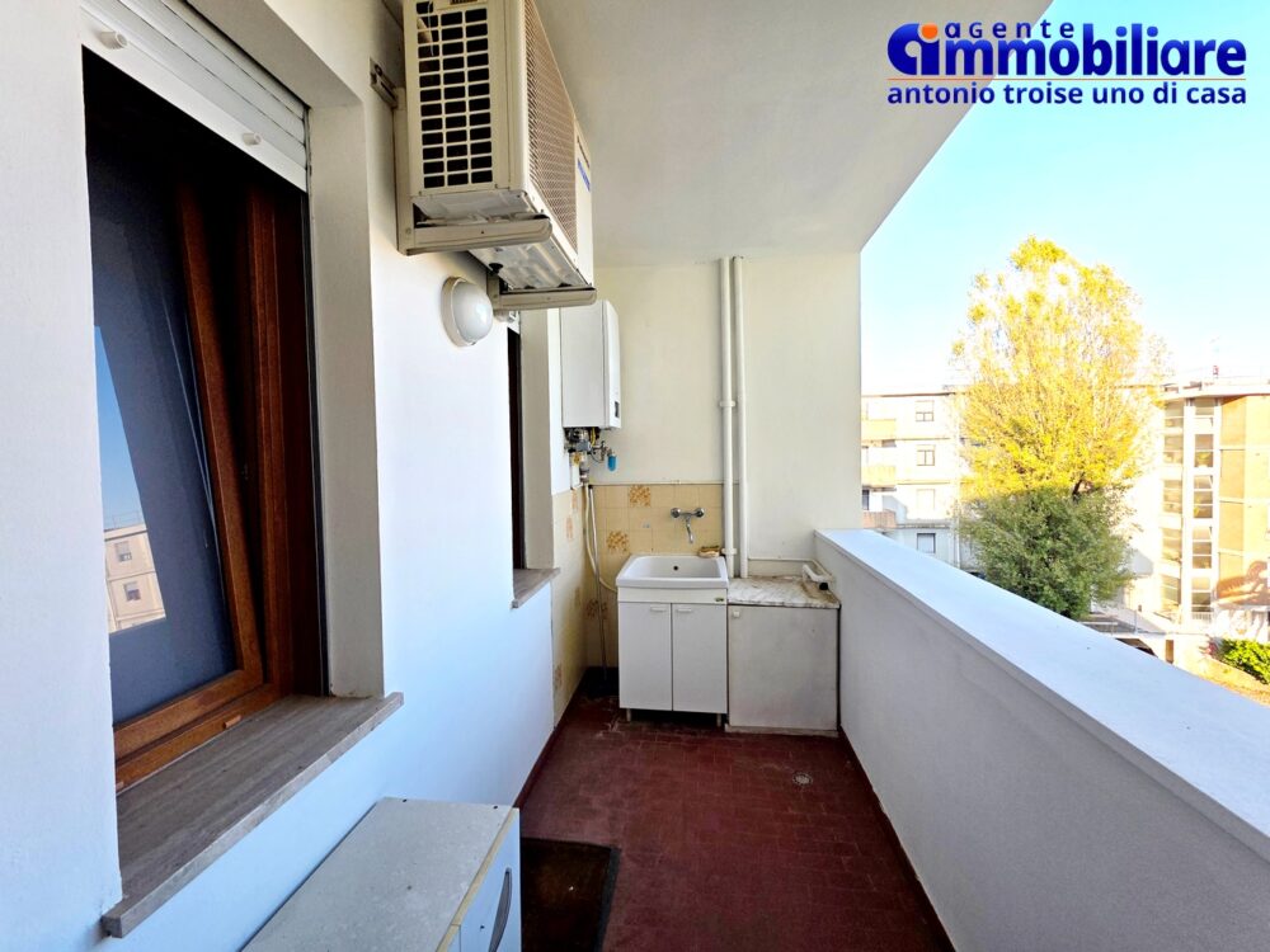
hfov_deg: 106.2
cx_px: 635
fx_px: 477
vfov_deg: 89.9
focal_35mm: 13
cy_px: 476
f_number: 1.9
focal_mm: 2.2
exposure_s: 1/450
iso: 40
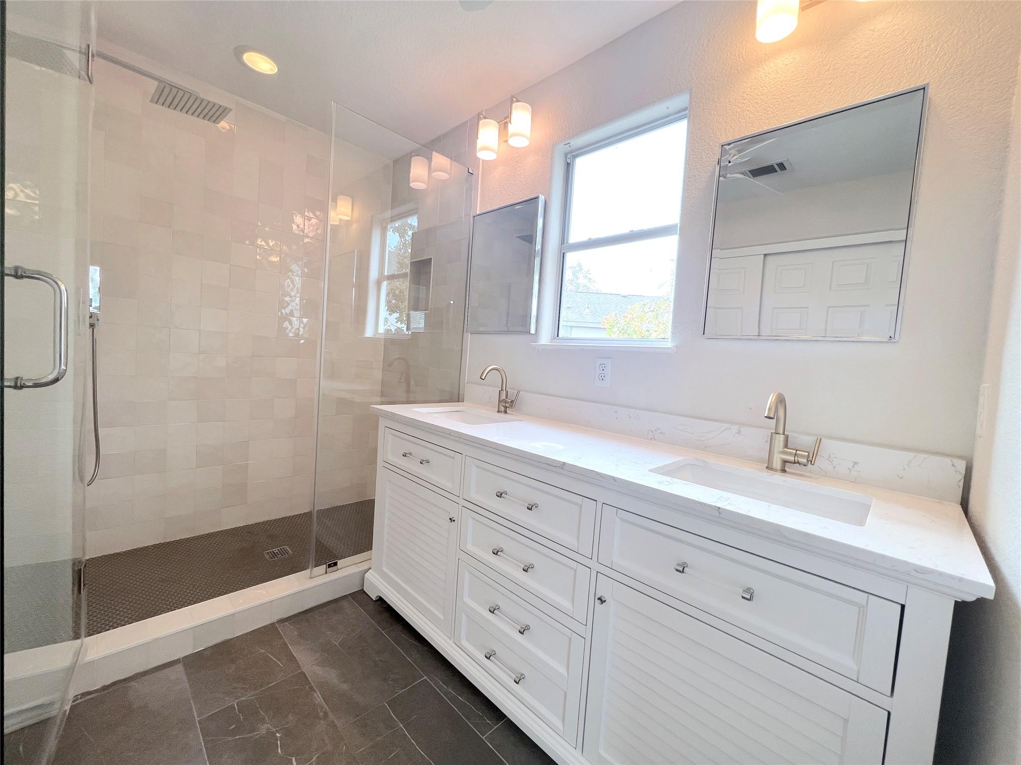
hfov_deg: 106.2
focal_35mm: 13
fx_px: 383
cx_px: 510
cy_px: 382
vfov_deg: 89.9
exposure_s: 1/120
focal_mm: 1.57
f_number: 1.8
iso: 32
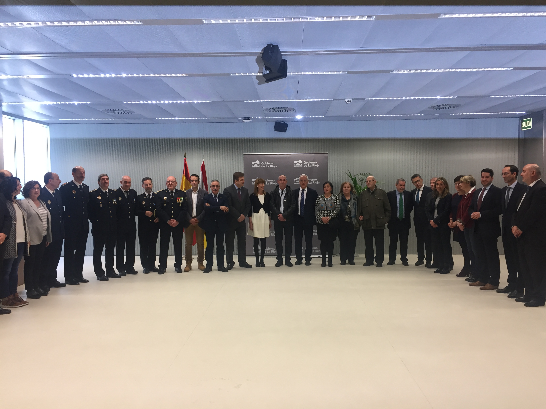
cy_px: 204
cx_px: 273
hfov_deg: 61.7
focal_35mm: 29
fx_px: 457
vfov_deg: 48.2
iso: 50
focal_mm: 4.15
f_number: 2.2
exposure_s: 1/33
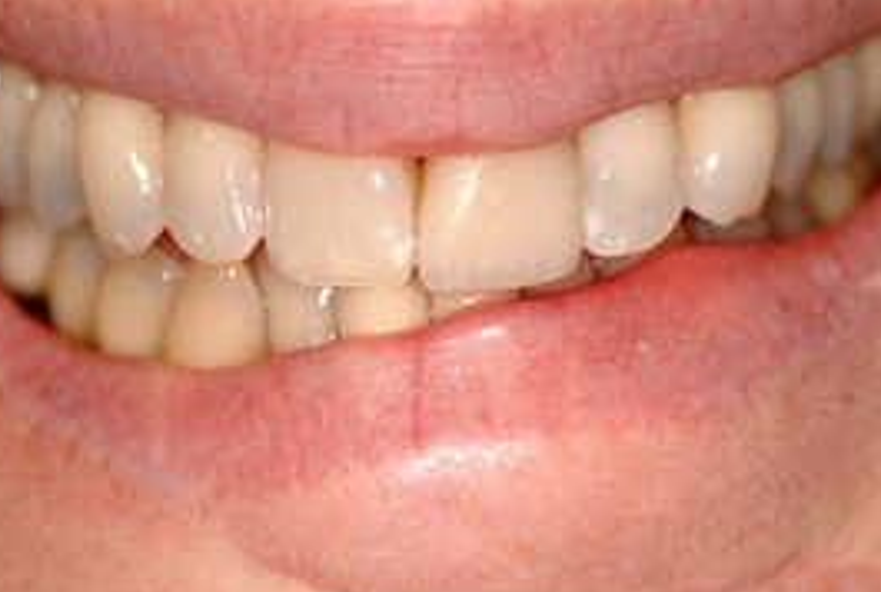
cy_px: 279
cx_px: 402
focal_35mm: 238
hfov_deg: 8.6
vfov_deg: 5.8
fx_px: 5831
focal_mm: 105
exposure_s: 1/60
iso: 200
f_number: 5.6
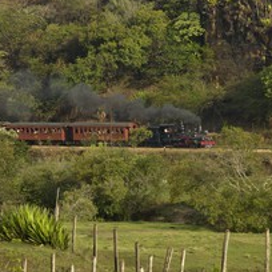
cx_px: 81
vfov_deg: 3.9
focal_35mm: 447
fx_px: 3974
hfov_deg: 3.9
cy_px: 101
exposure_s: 1/160
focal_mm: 170
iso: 100
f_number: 6.3
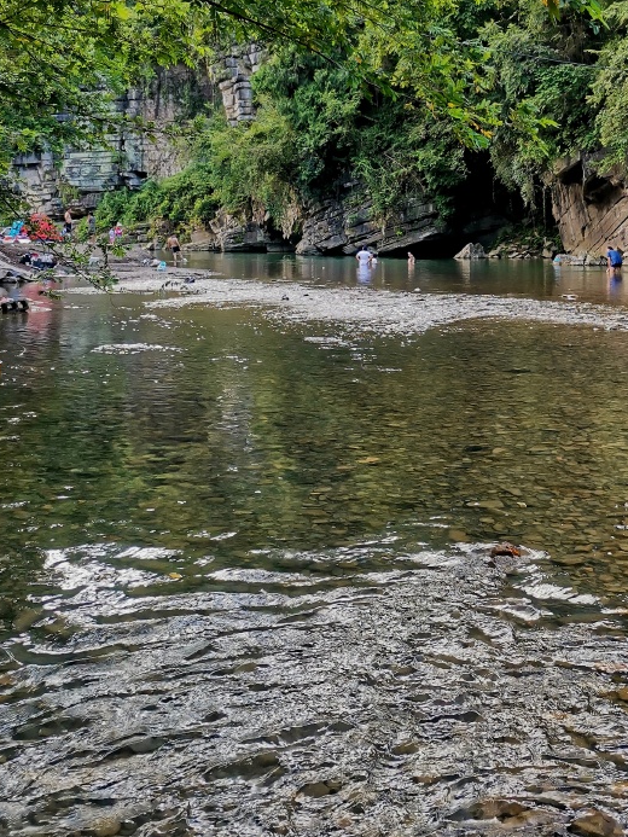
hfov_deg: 32.1
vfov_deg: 40.8
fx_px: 1088
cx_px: 366
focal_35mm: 45
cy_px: 205
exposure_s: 1/99.9
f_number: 1.8
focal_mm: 4.75
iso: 64
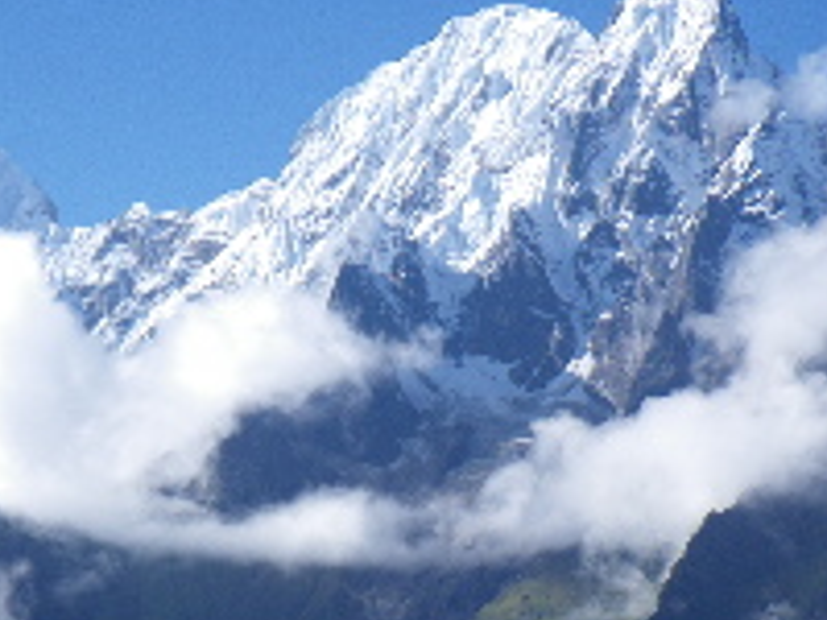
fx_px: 2843
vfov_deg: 12.4
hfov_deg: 16.5
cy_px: 484
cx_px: 364
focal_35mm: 119
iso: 50
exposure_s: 1/250
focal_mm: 11.1
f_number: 4.6
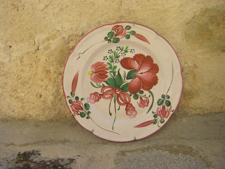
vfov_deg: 37.7
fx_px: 247
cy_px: 84
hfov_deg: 49.0
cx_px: 112
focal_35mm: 38
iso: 64
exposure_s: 1/125
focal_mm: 6.3
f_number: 7
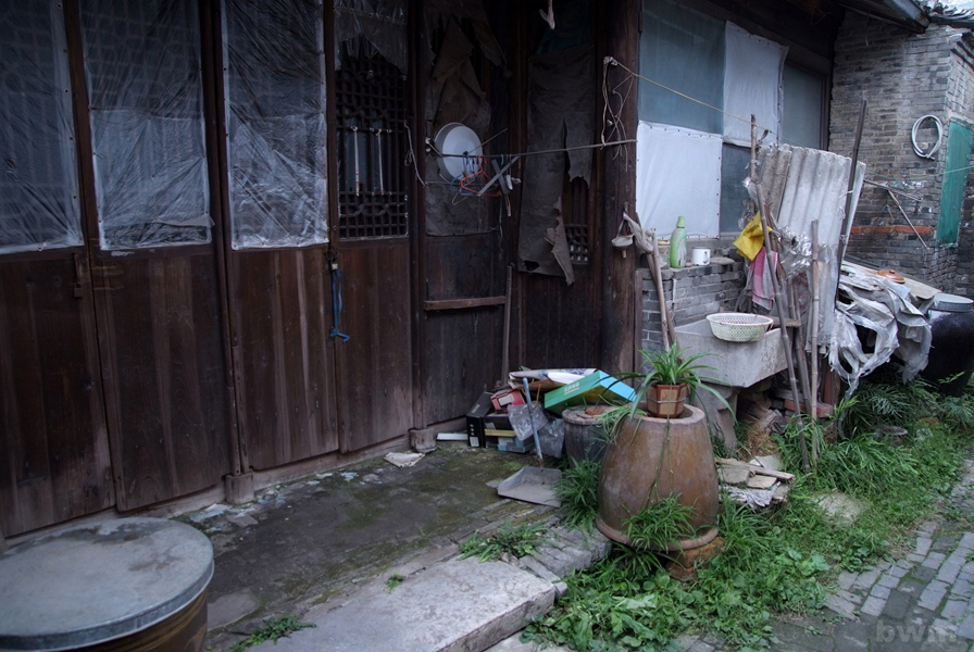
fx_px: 1300
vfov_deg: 28.2
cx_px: 487
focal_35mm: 48
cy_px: 326
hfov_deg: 41.1
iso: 400
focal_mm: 32
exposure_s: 1/125
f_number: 5.6
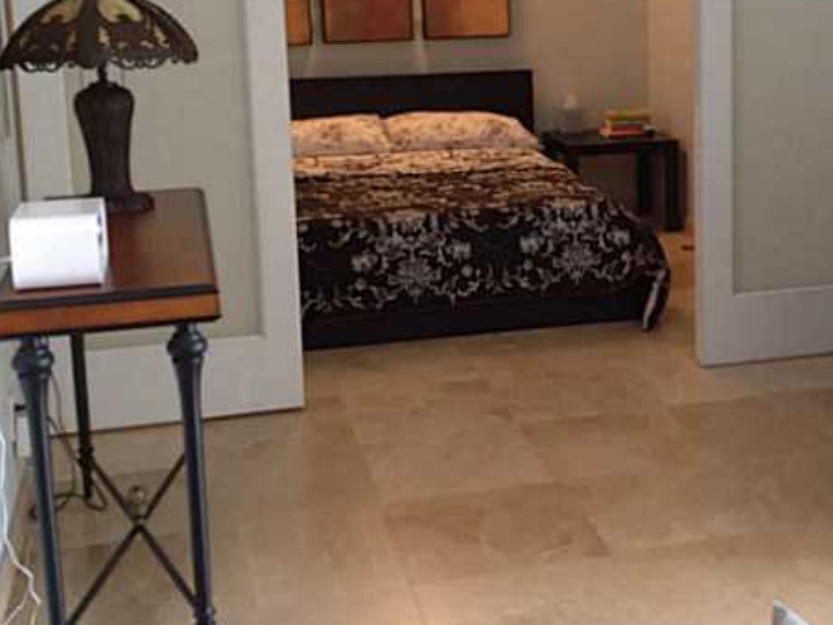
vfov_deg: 23.5
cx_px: 597
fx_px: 1492
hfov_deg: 30.8
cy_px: 171
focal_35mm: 62
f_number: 2.4
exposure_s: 1/15
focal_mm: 4.28
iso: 80
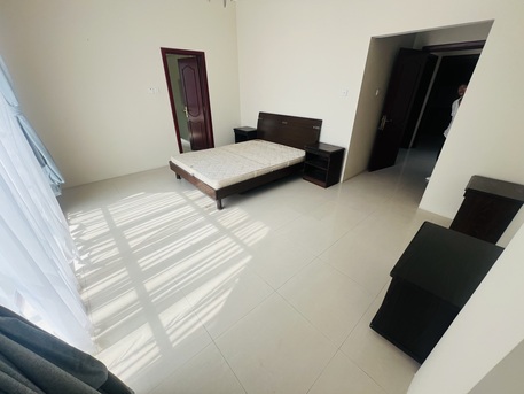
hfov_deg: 106.2
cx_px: 262
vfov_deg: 89.9
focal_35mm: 13
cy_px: 197
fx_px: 197
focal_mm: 1.57
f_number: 1.8
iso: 32
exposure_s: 1/120
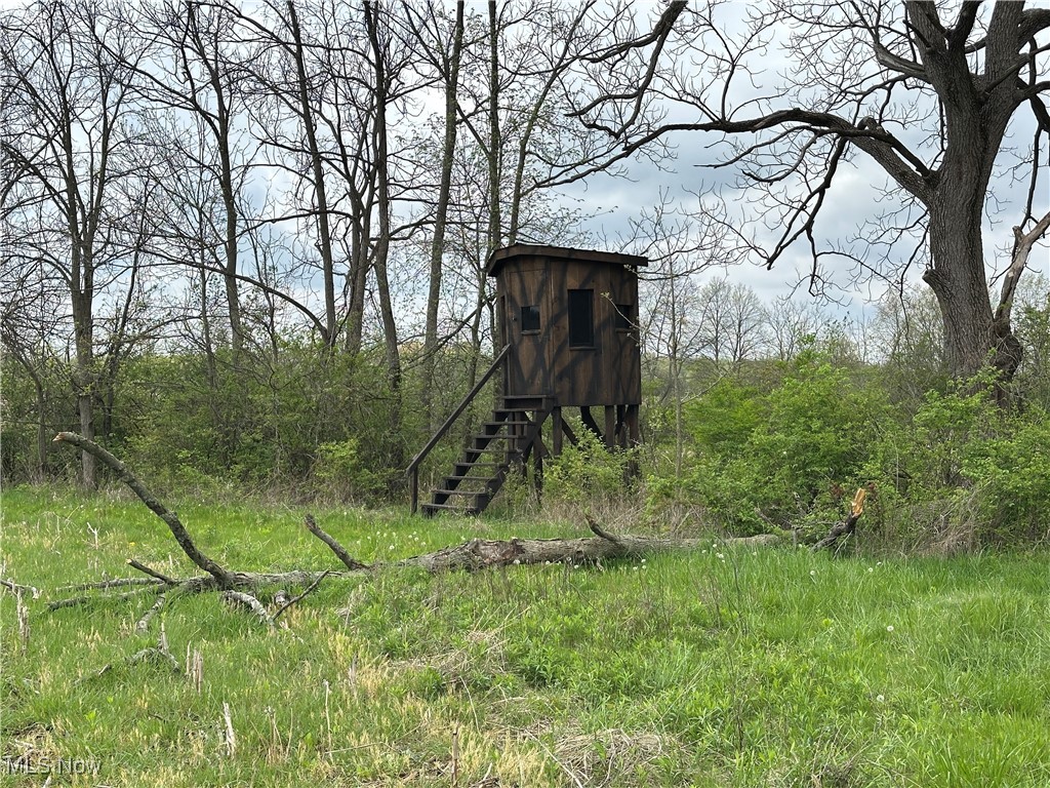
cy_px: 394
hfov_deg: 39.7
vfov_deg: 30.3
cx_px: 525
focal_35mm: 48
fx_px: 1456
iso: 64
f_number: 1.78
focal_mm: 6.86
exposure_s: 1/1639
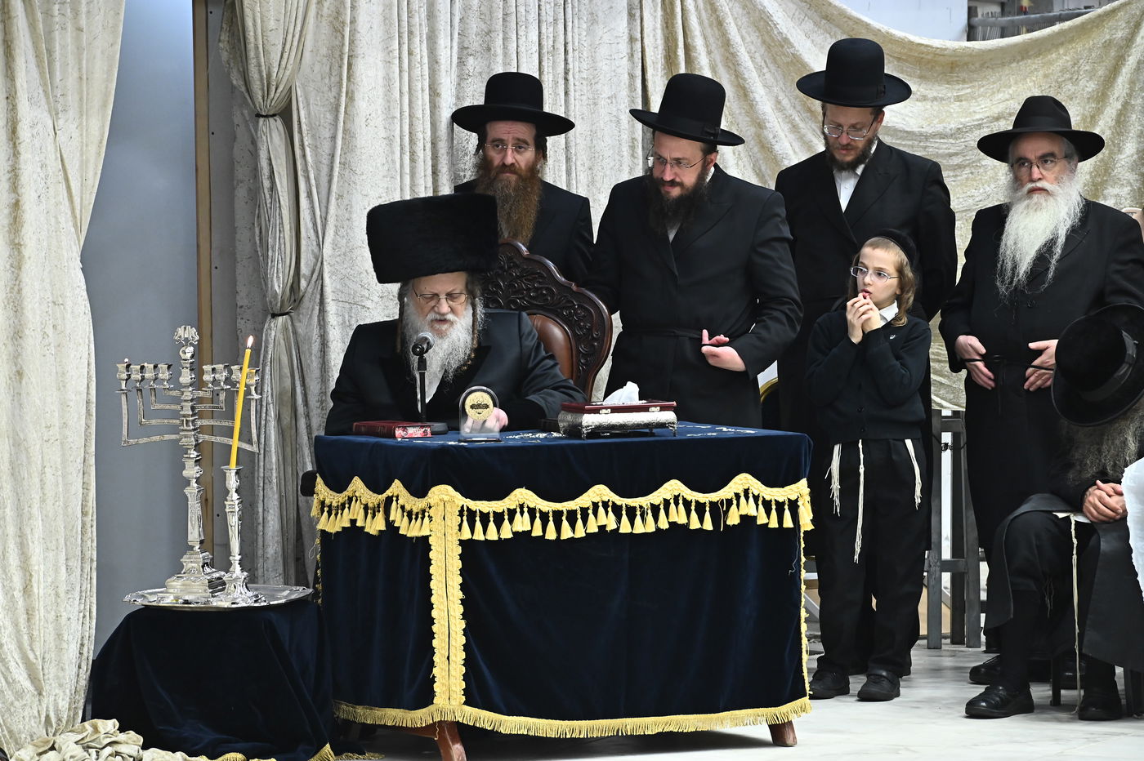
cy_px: 380
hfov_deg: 10.3
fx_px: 6352
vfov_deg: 6.9
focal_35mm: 200
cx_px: 572
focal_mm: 200
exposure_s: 1/200
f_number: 8
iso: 3200
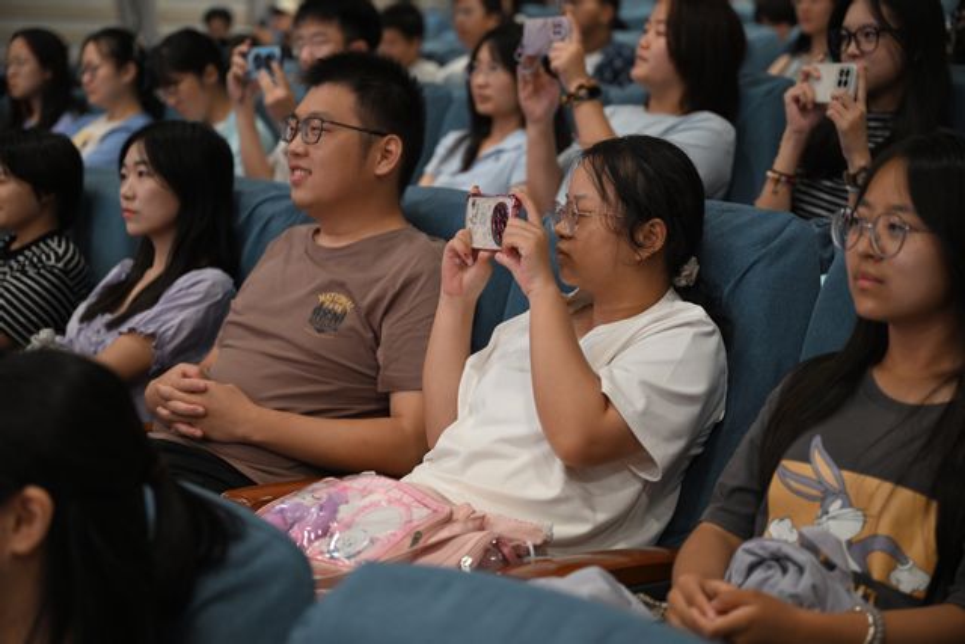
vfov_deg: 21.9
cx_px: 482
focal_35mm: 62
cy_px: 322
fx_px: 1662
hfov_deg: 32.4
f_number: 2.8
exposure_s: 1/100
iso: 1000
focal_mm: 62
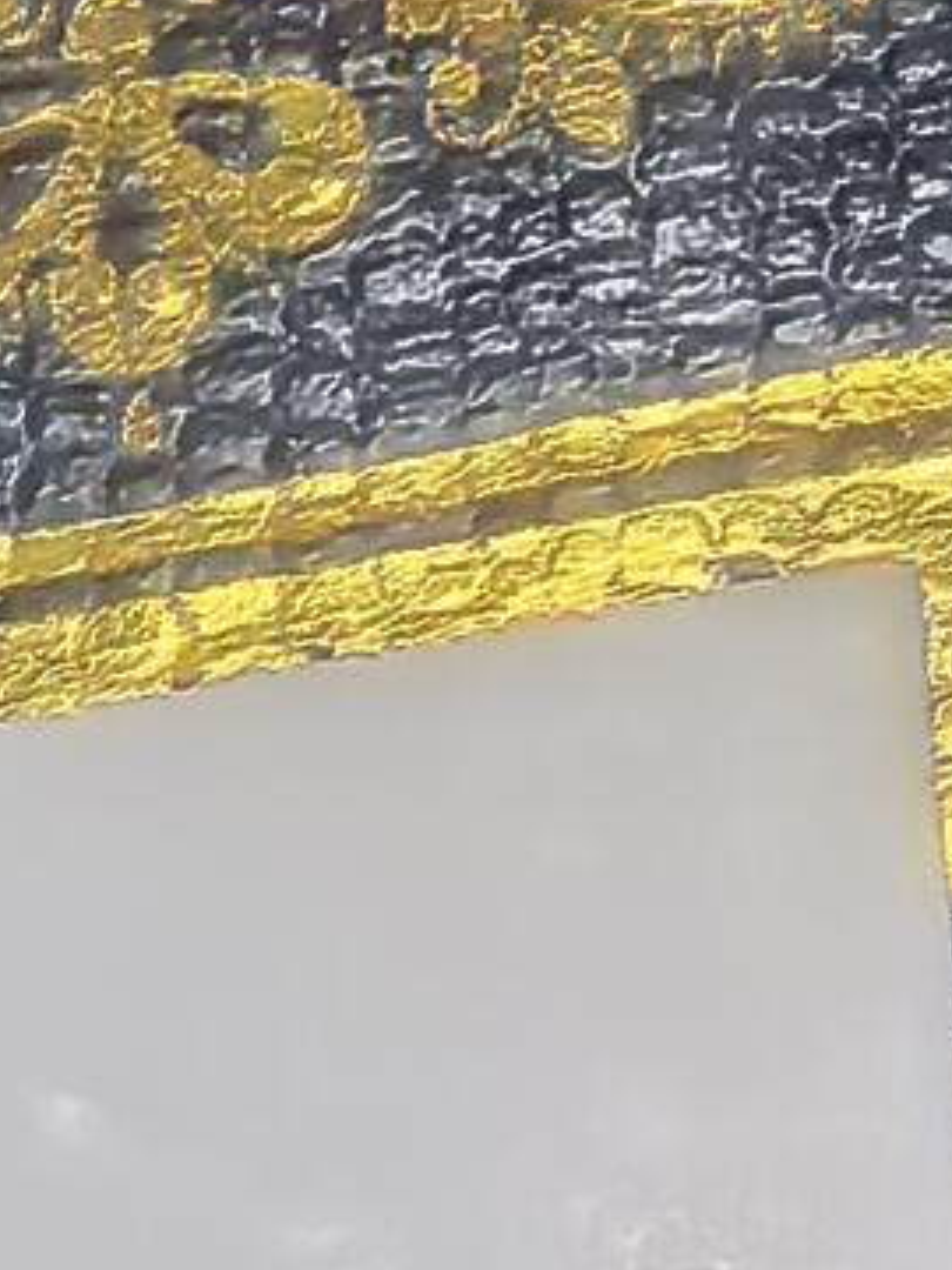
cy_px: 1965
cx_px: -338
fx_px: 4400
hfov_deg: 11.9
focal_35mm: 120
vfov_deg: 15.1
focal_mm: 1.68
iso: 640
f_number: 2.2
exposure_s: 1/100
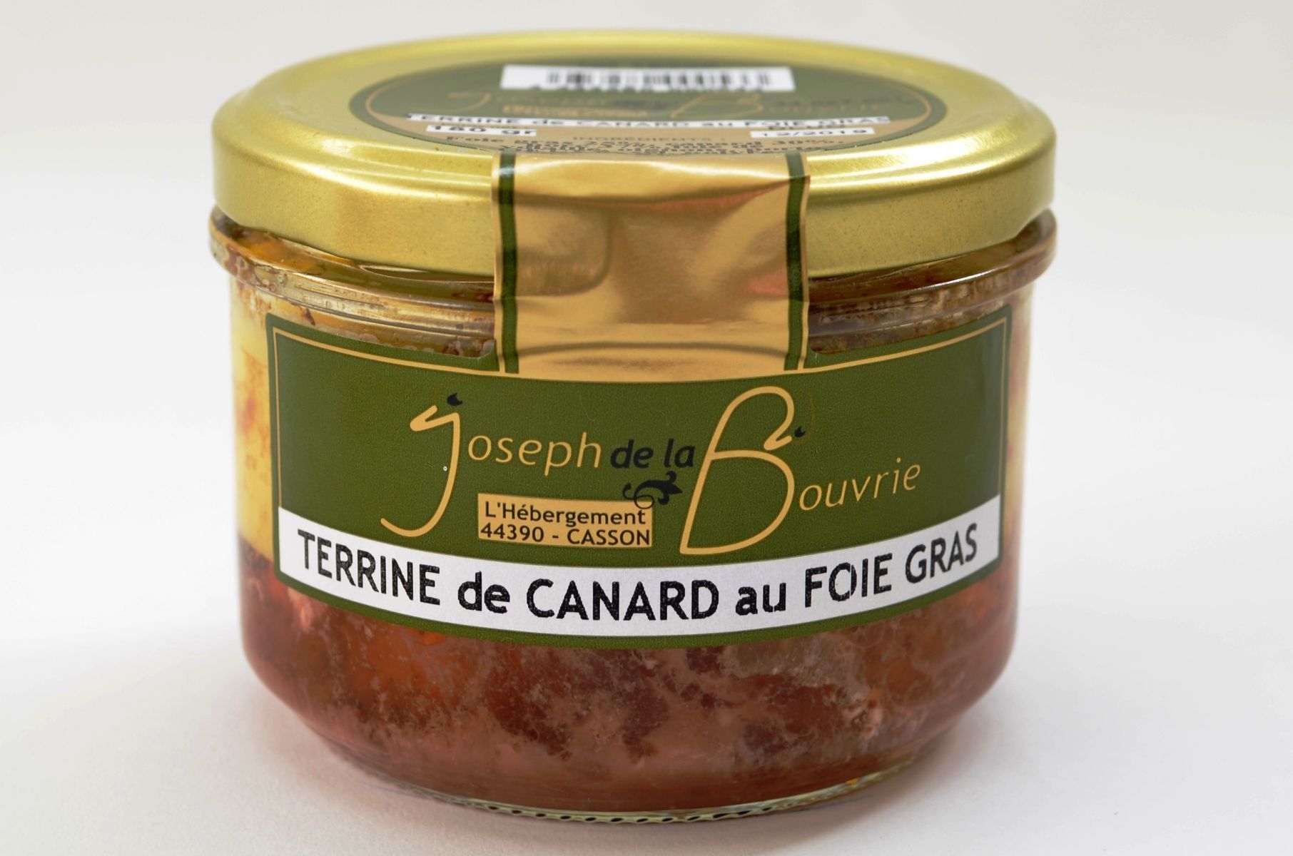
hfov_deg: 41.2
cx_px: 646
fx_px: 1720
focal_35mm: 48
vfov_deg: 28.0
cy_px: 428
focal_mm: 32
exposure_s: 1/20
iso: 100
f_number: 5
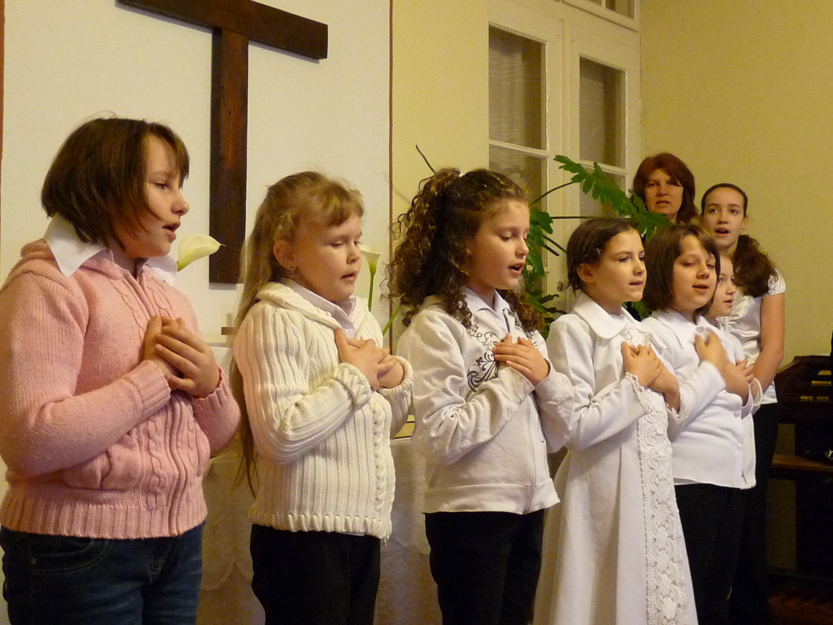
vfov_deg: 30.9
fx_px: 1131
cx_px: 416
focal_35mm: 47
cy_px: 312
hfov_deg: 40.4
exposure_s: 1/20
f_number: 2.8
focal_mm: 4.8
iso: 400
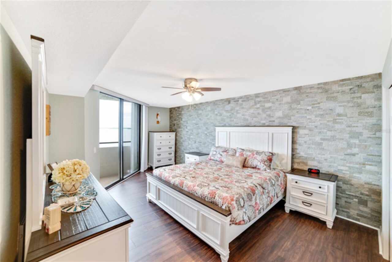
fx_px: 152
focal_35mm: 14
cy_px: 131
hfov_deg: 104.2
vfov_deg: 81.2
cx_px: 196
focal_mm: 14
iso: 100
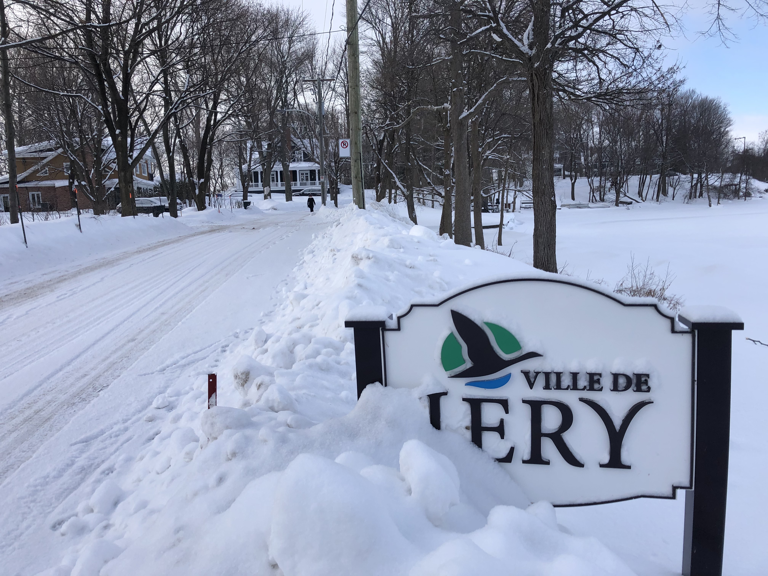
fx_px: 621
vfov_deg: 49.7
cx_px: 384
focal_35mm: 28
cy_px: 288
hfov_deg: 63.4
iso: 20
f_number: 1.8
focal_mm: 3.99
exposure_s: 1/1548
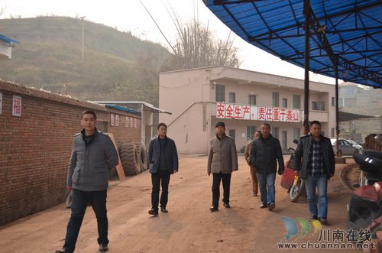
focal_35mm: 45
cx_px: 191
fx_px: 476
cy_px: 126
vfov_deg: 29.7
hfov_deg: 43.7
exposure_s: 1/200
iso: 100
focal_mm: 30
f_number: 5
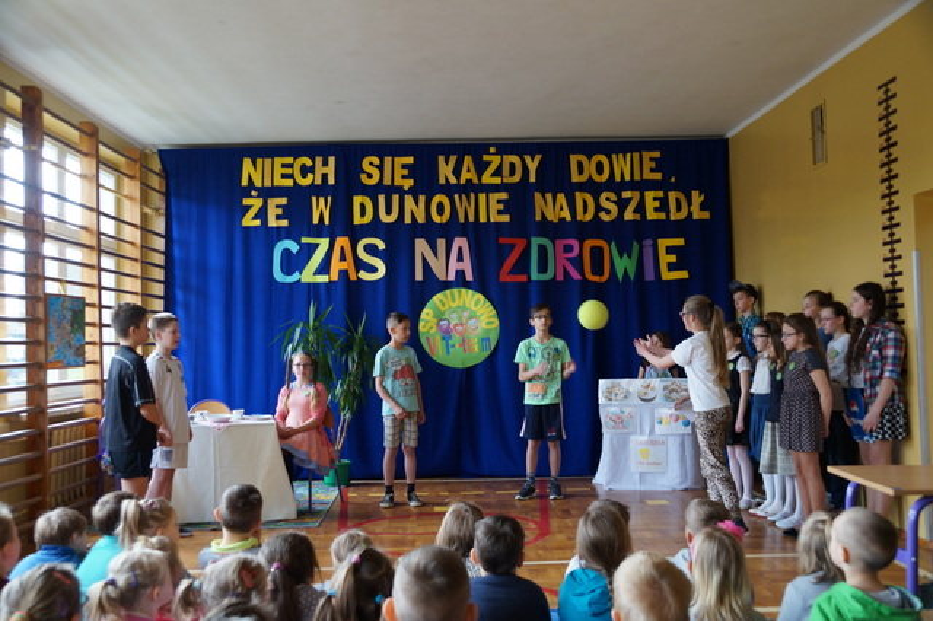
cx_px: 466
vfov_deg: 39.9
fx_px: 855
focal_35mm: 33
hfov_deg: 57.2
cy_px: 310
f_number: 4
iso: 320
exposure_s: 1/60
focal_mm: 22
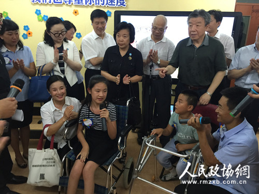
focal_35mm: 29
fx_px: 217
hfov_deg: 61.7
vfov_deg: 48.2
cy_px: 97
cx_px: 130
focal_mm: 4.15
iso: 100
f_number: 2.2
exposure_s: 1/15
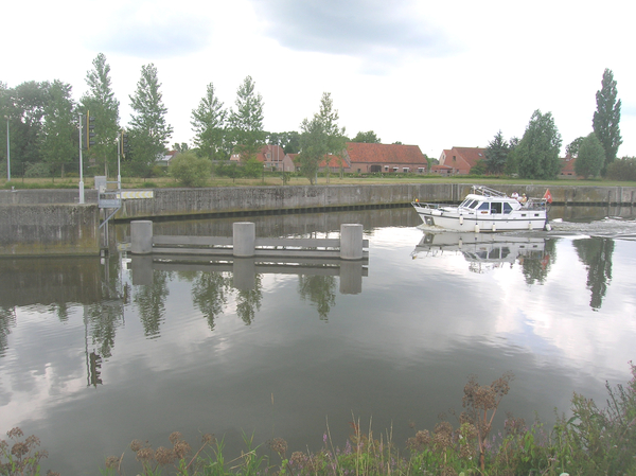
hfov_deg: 54.0
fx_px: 624
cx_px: 318
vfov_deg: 41.7
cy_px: 238
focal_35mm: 34
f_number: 4.9
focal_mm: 5.7
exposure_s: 1/145
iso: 50
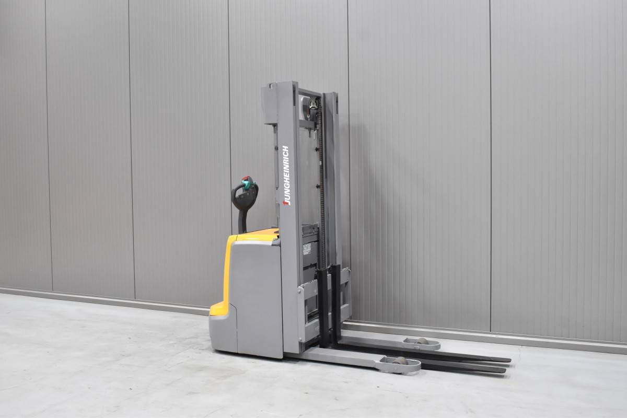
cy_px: 209
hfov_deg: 53.1
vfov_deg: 36.9
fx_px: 627
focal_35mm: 36
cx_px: 314
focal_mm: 24
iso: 1600
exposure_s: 1/30
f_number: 5.6
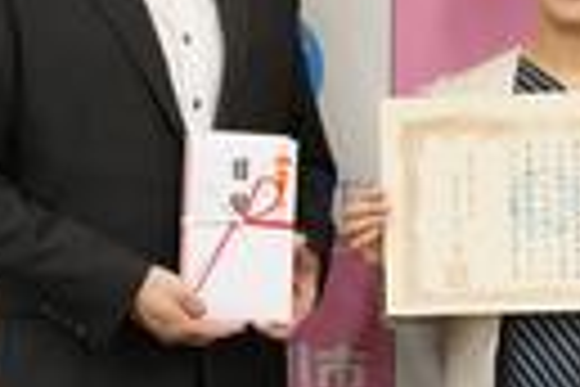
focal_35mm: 130
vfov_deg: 10.5
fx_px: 2094
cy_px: 155
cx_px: 391
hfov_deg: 15.7
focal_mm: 23
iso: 400
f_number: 2.8
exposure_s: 1/40
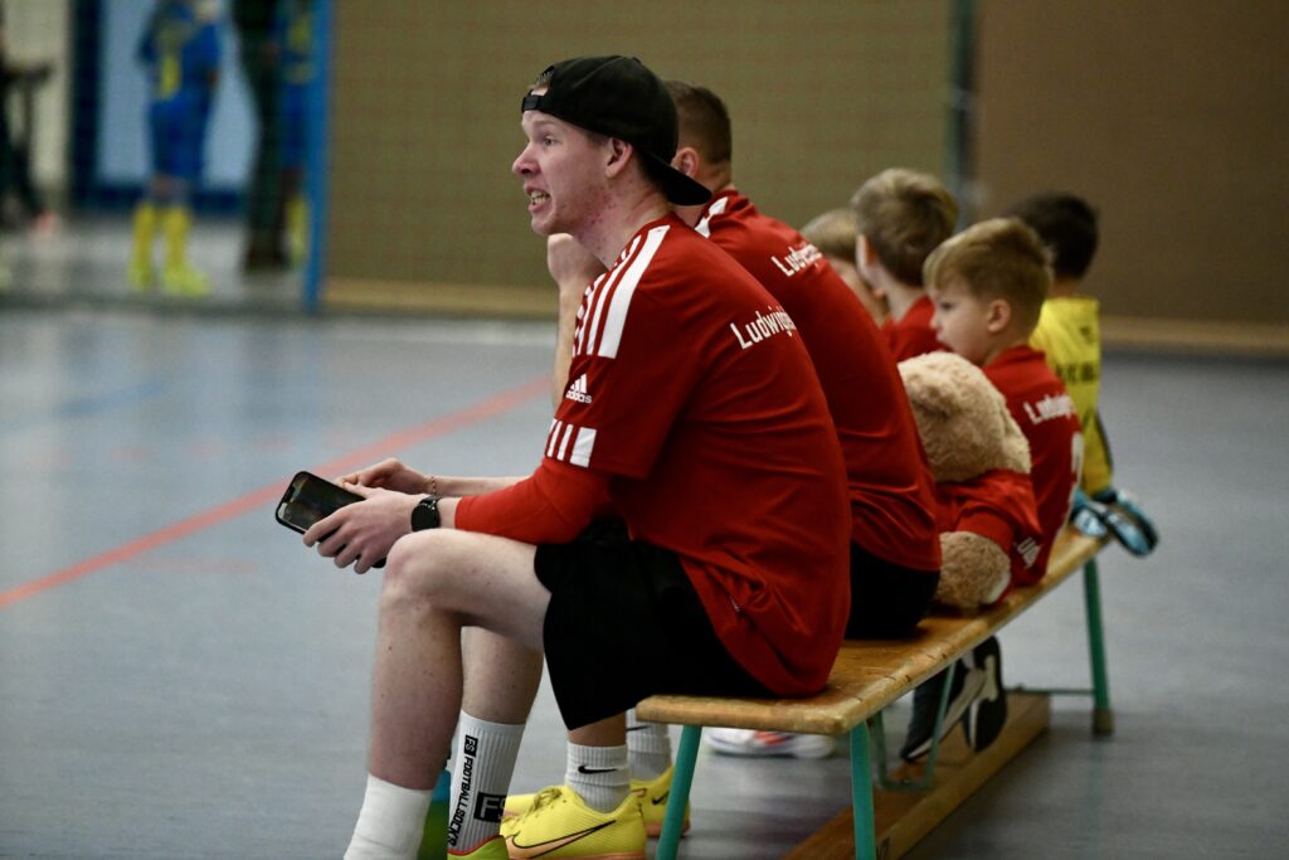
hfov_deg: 12.1
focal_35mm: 170
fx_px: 6087
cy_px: 430
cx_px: 644
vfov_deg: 8.1
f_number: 2.8
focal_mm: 170
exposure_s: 1/1250
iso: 8000
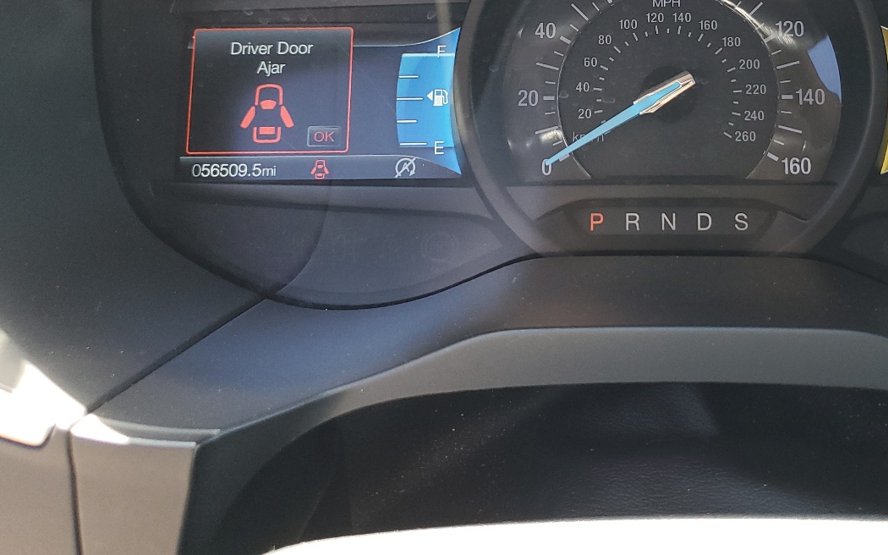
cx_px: 645
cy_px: 85
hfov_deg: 45.8
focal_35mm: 42
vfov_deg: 29.6
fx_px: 1016
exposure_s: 1/120
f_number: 1.5
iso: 95
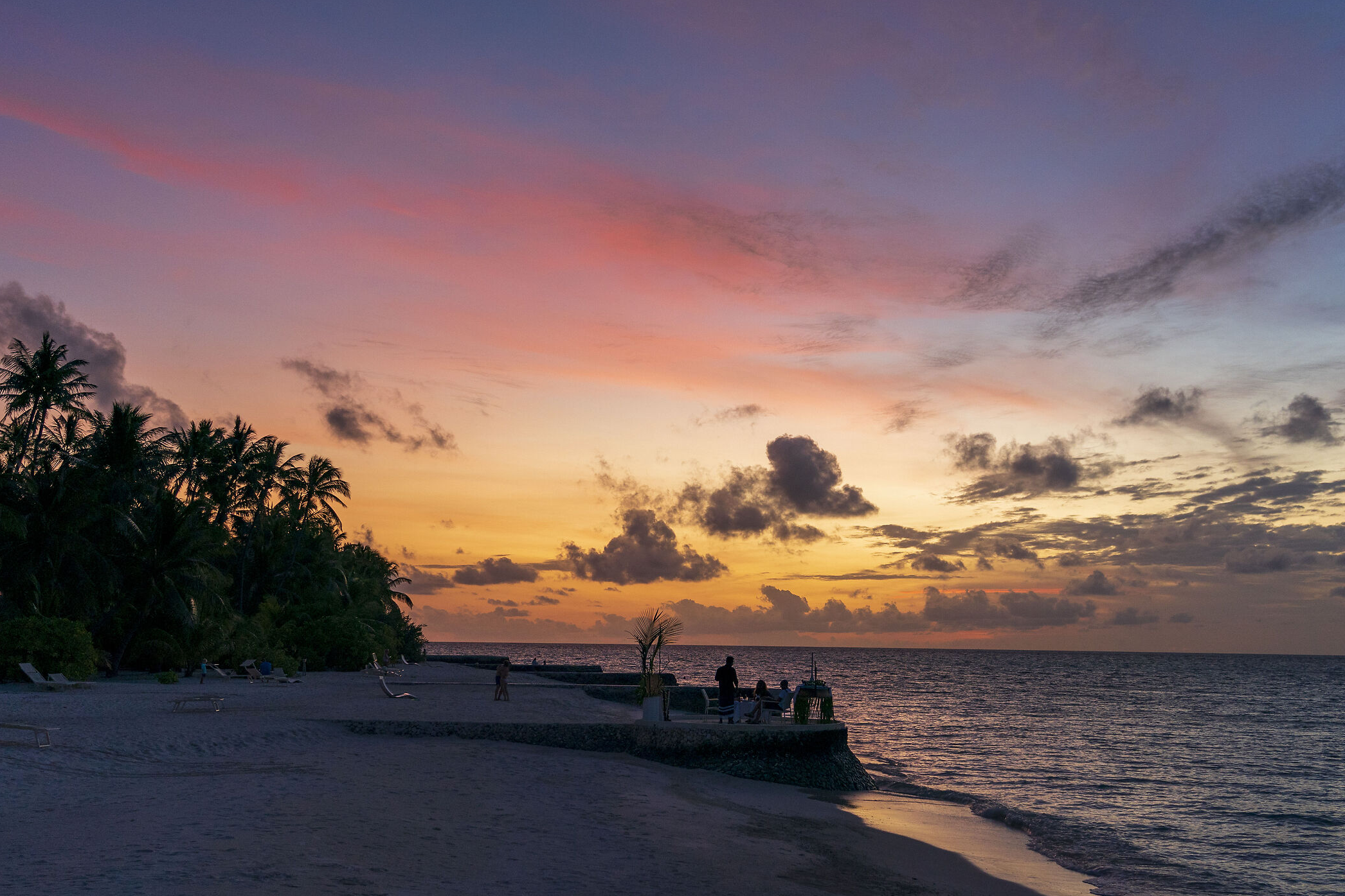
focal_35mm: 39
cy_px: 449
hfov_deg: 49.5
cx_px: 692
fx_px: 1457
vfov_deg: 34.2
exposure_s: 1/200
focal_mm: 34
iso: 1000
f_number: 4
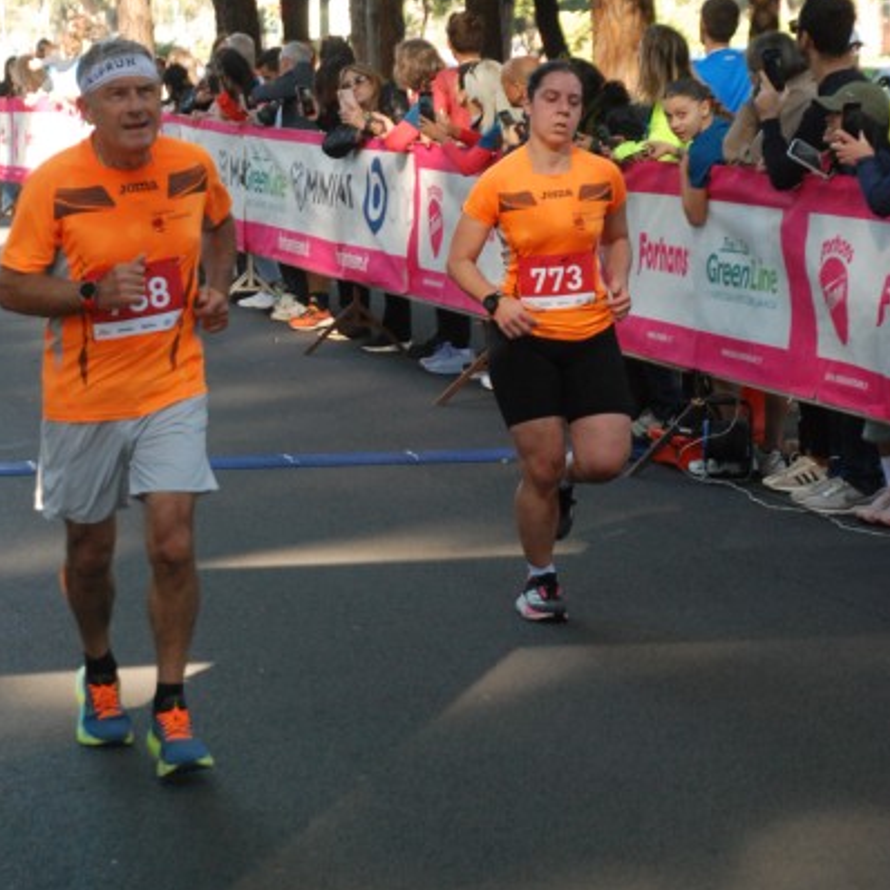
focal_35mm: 127
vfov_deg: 13.7
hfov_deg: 13.7
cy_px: 389
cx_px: 446
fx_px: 3694
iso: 1000
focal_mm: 66
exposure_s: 1/320
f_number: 5.3
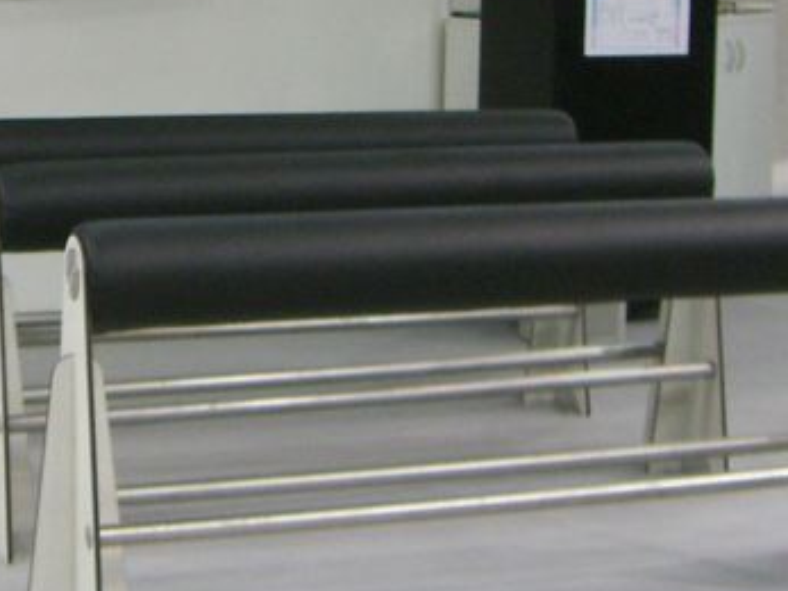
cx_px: 254
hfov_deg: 21.2
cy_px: 61
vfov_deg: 15.9
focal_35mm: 92
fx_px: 2094
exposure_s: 1/60
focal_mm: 6.2
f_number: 2.7
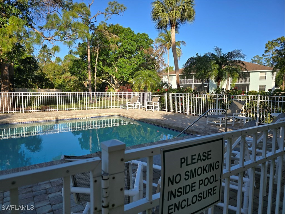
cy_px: 107
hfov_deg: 73.9
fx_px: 189
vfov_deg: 58.9
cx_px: 142
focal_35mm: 23
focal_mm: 6.3
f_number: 1.7
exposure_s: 1/505
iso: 12
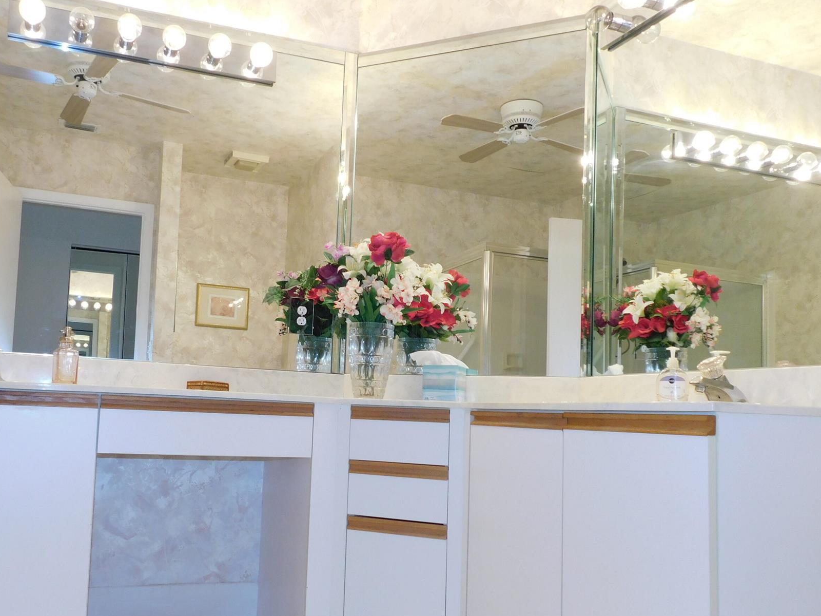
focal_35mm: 32
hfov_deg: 56.3
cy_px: 352
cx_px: 322
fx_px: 759
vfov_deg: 44.0
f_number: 3.1
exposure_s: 1/30
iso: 160
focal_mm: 4.5
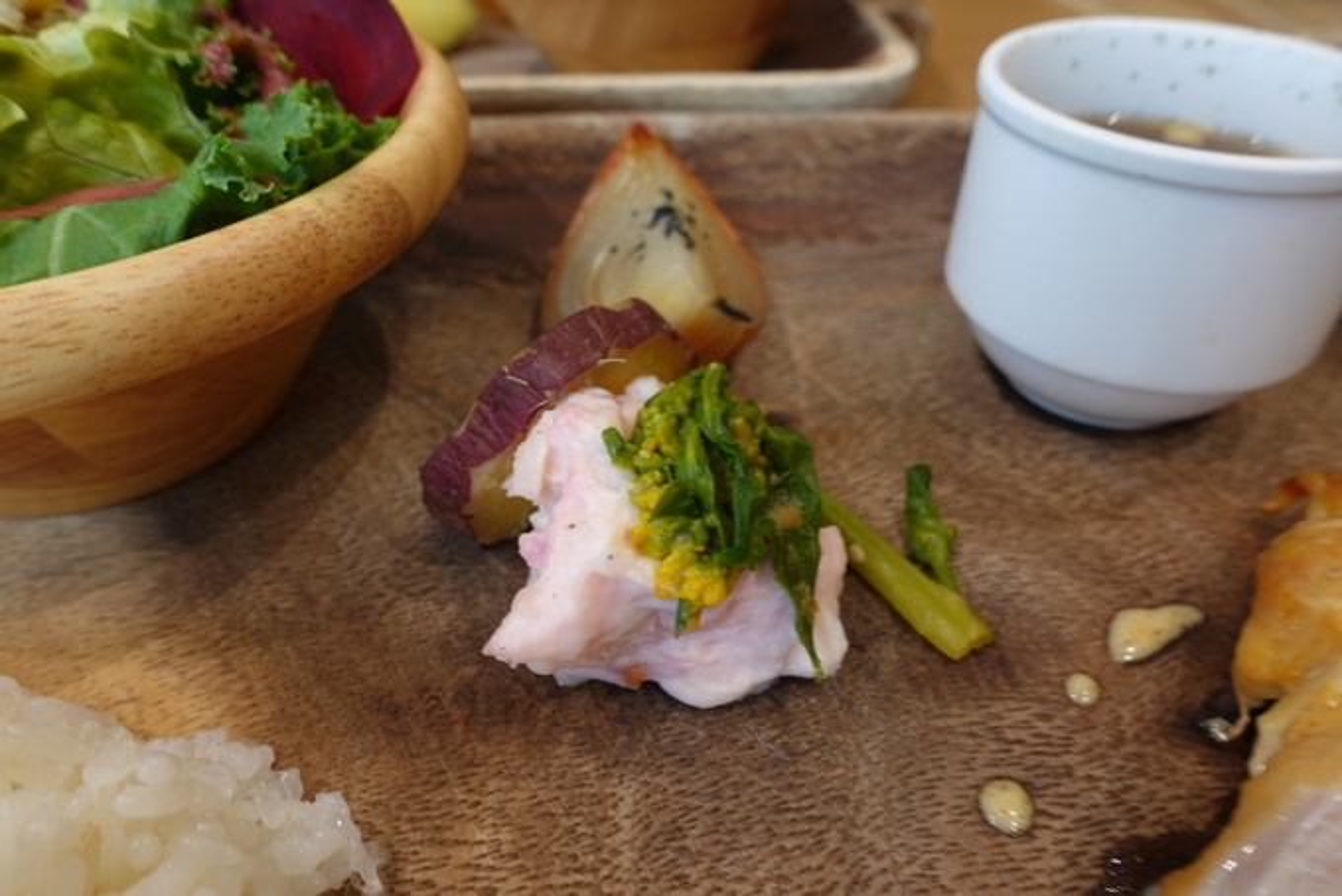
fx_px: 895
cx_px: 671
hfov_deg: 73.7
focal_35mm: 24
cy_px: 448
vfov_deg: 53.2
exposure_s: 1/30
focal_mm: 9.4
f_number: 4
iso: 125
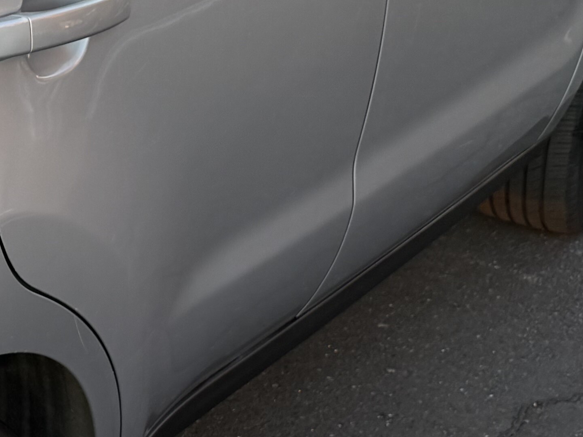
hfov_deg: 17.5
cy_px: 96
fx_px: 1600
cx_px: -404
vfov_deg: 15.5
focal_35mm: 95
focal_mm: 6.76
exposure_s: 1/150
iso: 64
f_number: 1.78
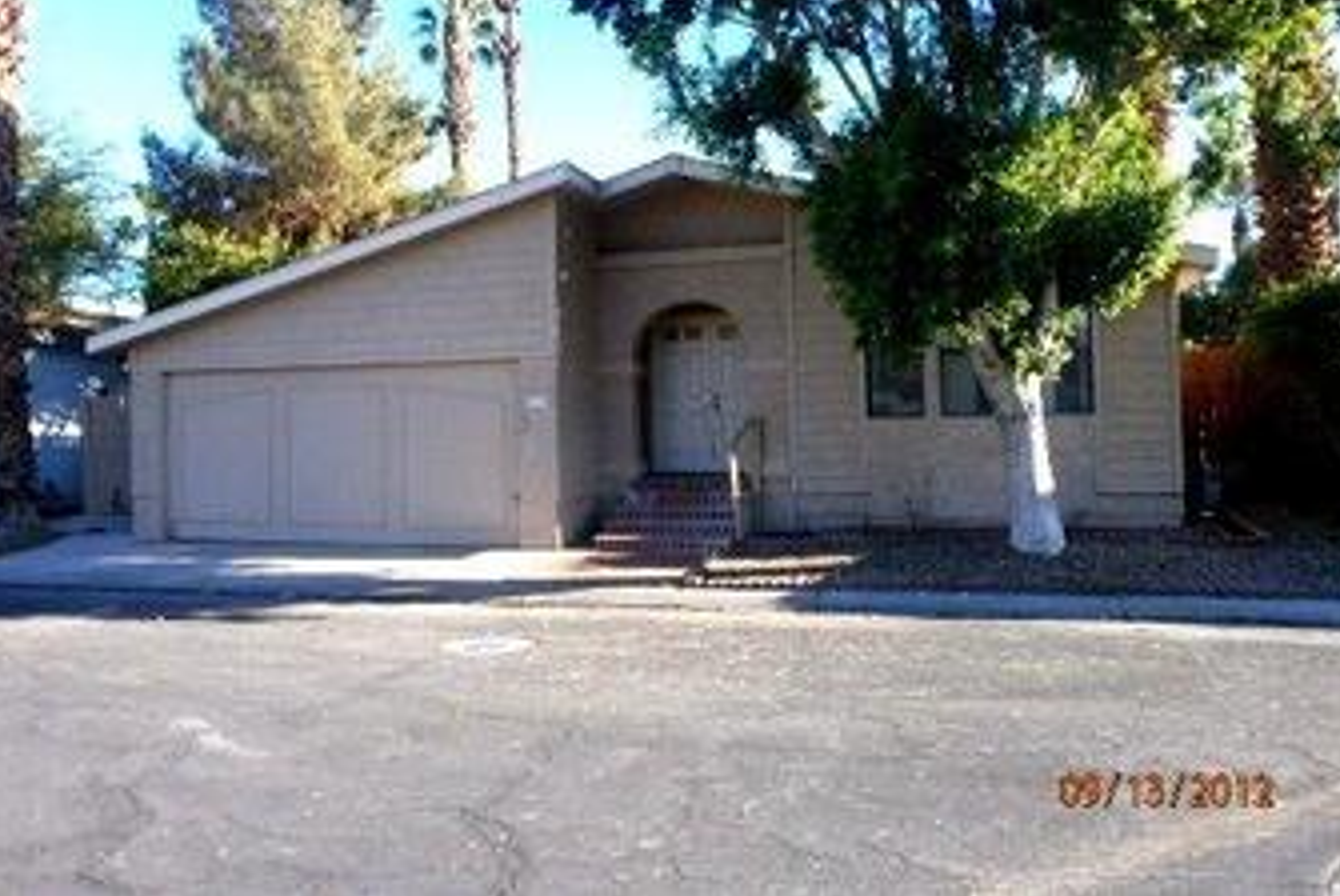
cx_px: 668
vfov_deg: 44.9
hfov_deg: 63.6
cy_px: 380
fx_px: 1080
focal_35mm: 29
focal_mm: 4.8
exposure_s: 1/320
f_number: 2.9
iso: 100
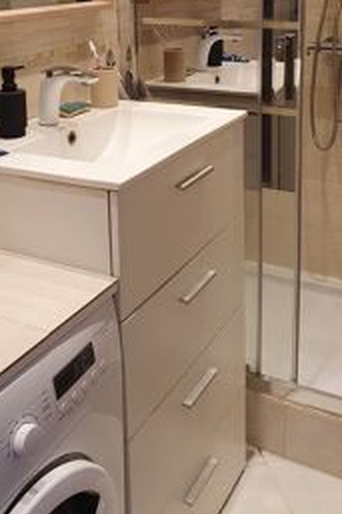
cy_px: 95
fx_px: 642
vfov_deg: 41.5
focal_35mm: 45
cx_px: 182
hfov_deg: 29.8
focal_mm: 4.32
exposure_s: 1/100
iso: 160
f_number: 2.4
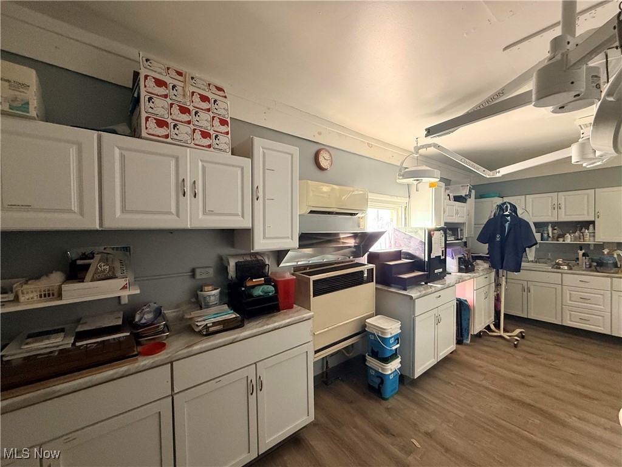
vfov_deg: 85.7
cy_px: 234
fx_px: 252
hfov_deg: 102.1
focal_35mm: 14
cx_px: 311
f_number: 2.2
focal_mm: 2.22
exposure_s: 1/60
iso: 400
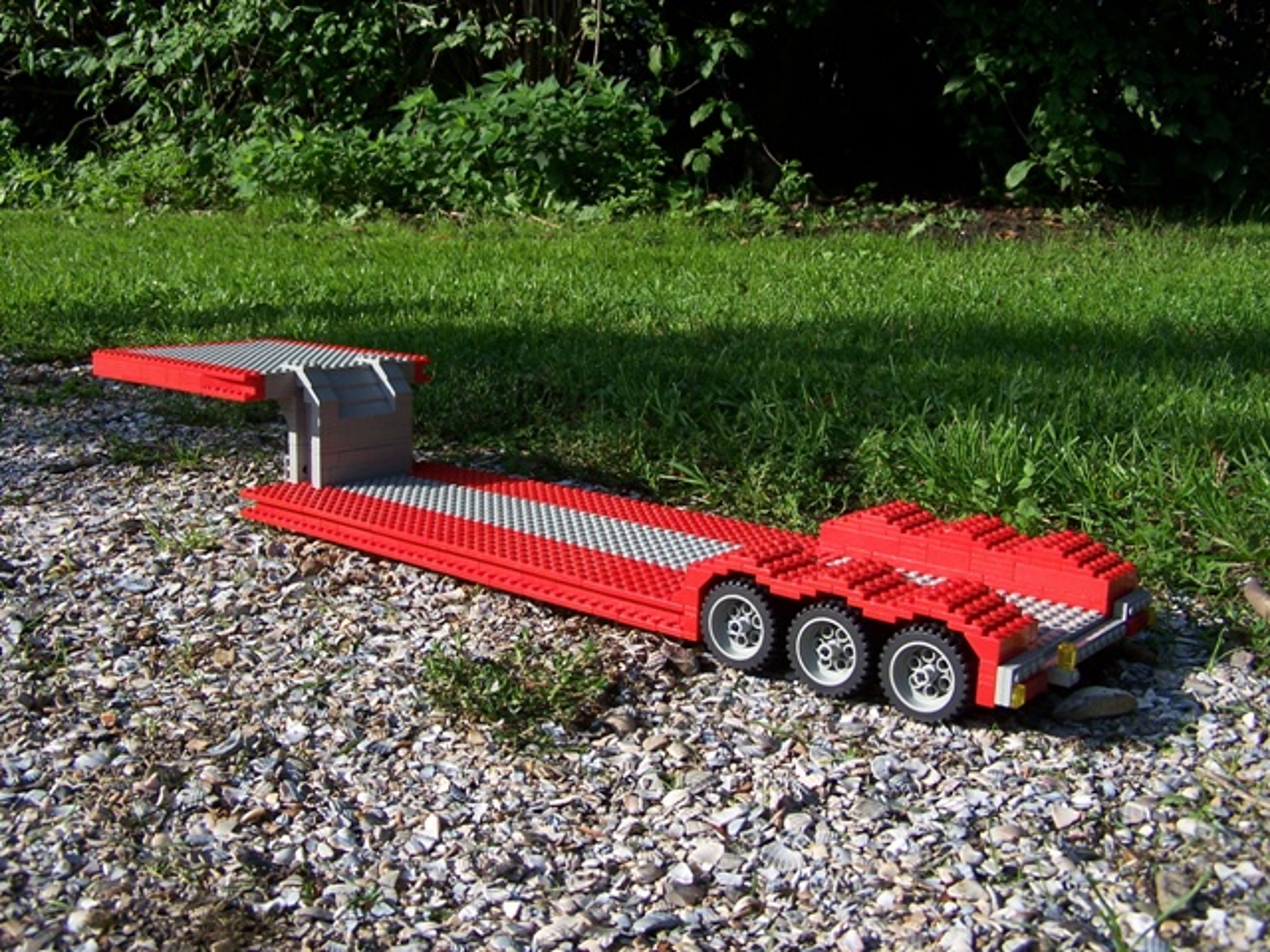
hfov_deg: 49.0
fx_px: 1394
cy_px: 476
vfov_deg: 37.7
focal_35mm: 38
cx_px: 635
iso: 80
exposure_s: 1/800
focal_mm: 6.3
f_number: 3.6
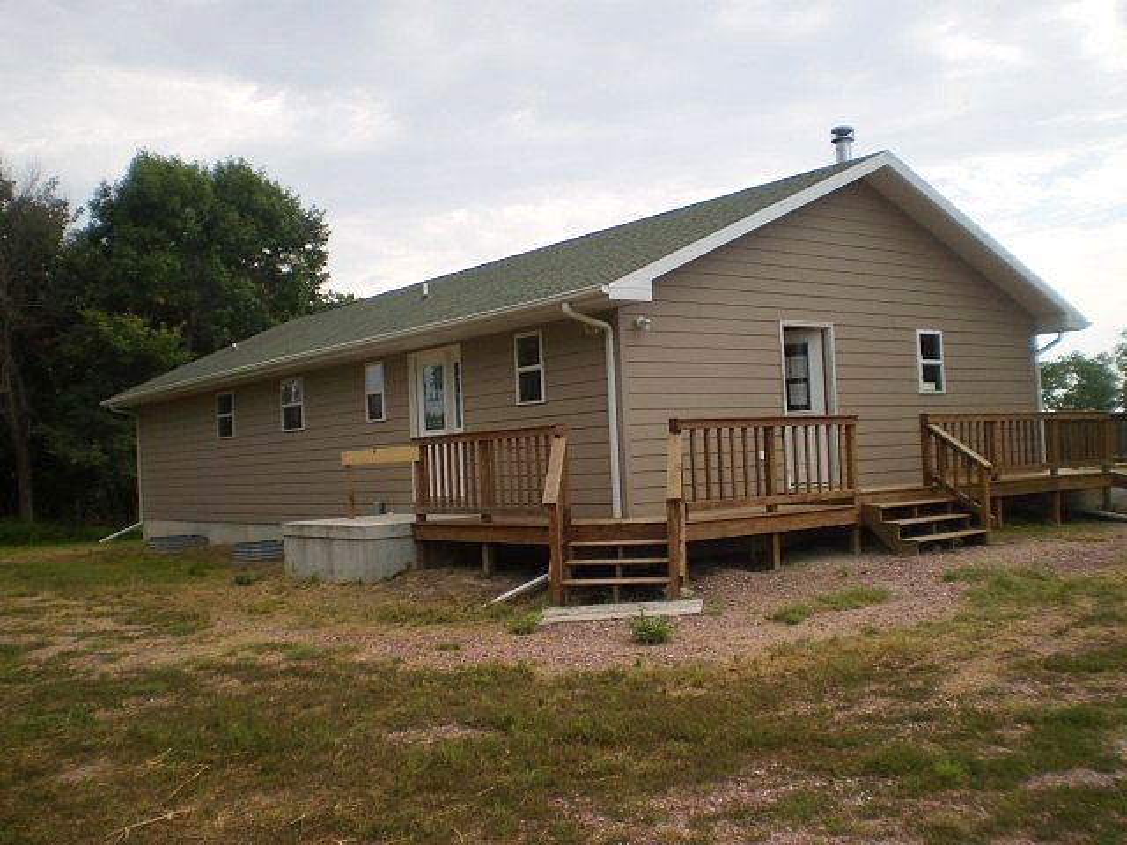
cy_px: 422
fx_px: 1172
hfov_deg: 51.4
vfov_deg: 39.7
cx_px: 564
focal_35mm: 36
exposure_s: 1/1000
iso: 64
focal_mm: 6.3
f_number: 3.1
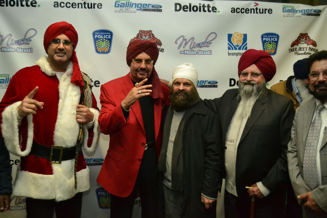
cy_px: 109
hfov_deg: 53.1
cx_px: 164
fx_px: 327
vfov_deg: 36.9
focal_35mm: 36
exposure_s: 1/60
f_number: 3.8
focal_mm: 24
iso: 3200
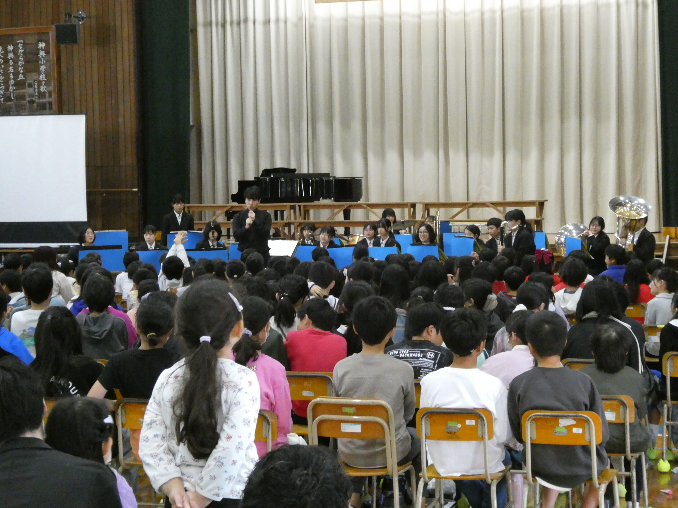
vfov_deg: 18.7
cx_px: 339
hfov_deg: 24.7
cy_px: 254
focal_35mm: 79
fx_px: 1547
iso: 1600
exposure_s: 1/50
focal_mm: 14.1
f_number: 4.7
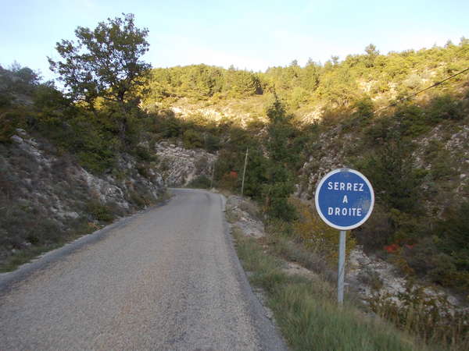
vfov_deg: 49.7
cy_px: 176
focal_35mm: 28
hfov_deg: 63.4
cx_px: 234
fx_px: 379
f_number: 2.7
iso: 80
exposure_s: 1/200
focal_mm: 4
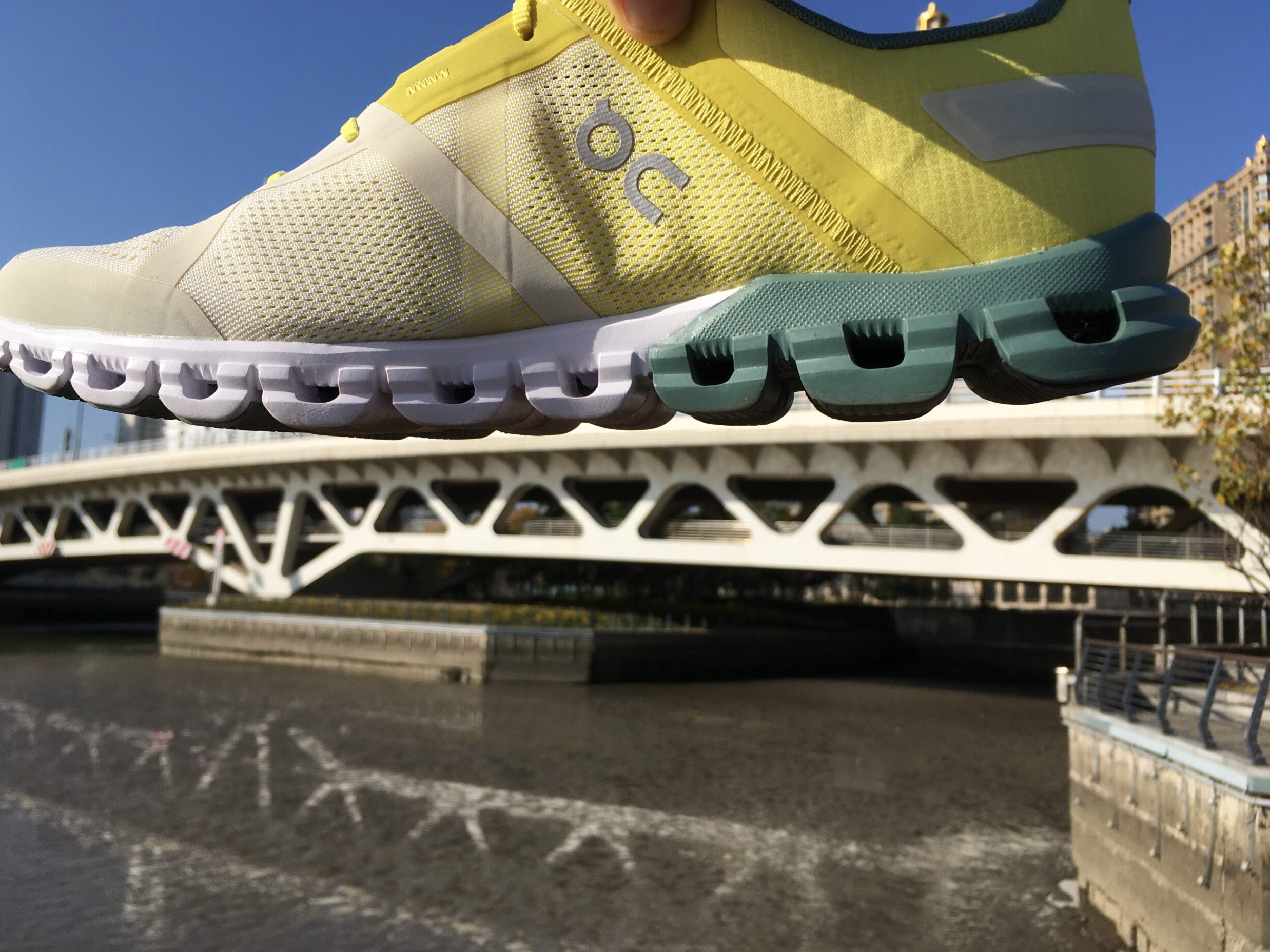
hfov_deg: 60.0
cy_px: 474
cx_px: 617
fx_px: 1101
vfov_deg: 46.8
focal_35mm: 30
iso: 25
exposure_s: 1/2481
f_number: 2.2
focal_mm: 4.15
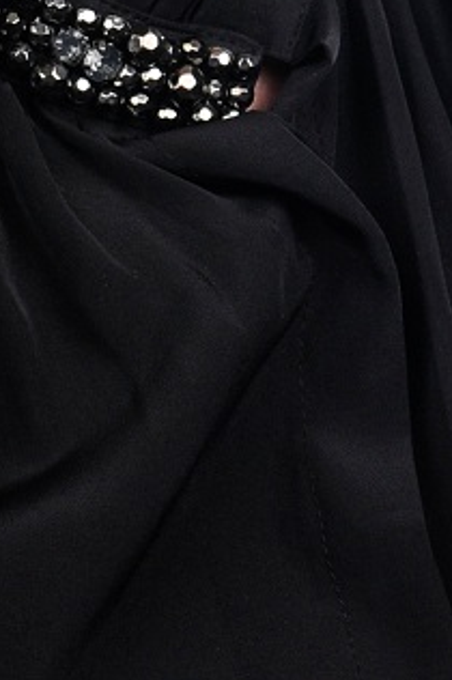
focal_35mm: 456
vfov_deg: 4.5
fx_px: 8606
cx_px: 47
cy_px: -157
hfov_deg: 3.0
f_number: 7.1
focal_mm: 56
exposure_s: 1/160
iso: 320
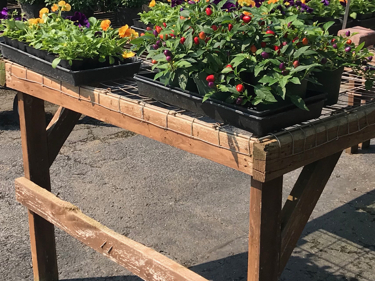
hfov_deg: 29.4
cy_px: 23
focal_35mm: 66
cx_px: 175
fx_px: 715
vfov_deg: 21.7
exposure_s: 1/1520
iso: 20
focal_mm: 3.99
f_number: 1.8
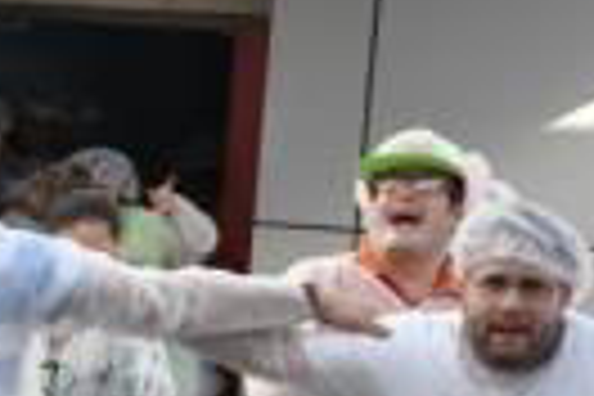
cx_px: -144
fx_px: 3514
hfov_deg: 9.5
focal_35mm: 213
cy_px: 382
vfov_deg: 6.4
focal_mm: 42
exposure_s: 1/160
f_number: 6.3
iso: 200
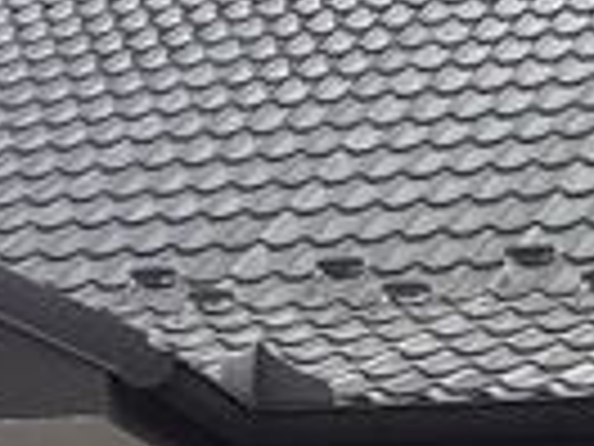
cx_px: 670
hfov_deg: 12.5
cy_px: 842
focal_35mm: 155
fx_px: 2660
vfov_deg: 9.1
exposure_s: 1/227
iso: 40
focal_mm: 3.6
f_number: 1.9
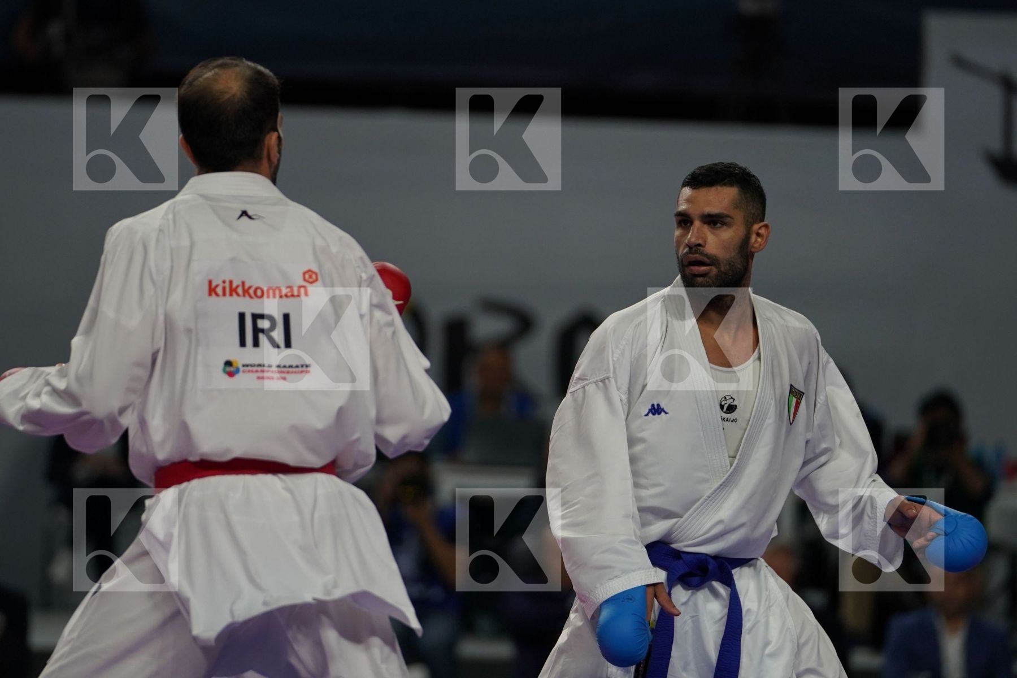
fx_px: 7796
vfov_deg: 5.0
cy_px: 339
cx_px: 508
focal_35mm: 276
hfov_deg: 7.5
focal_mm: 184
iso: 640
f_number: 2.8
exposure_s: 1/1000
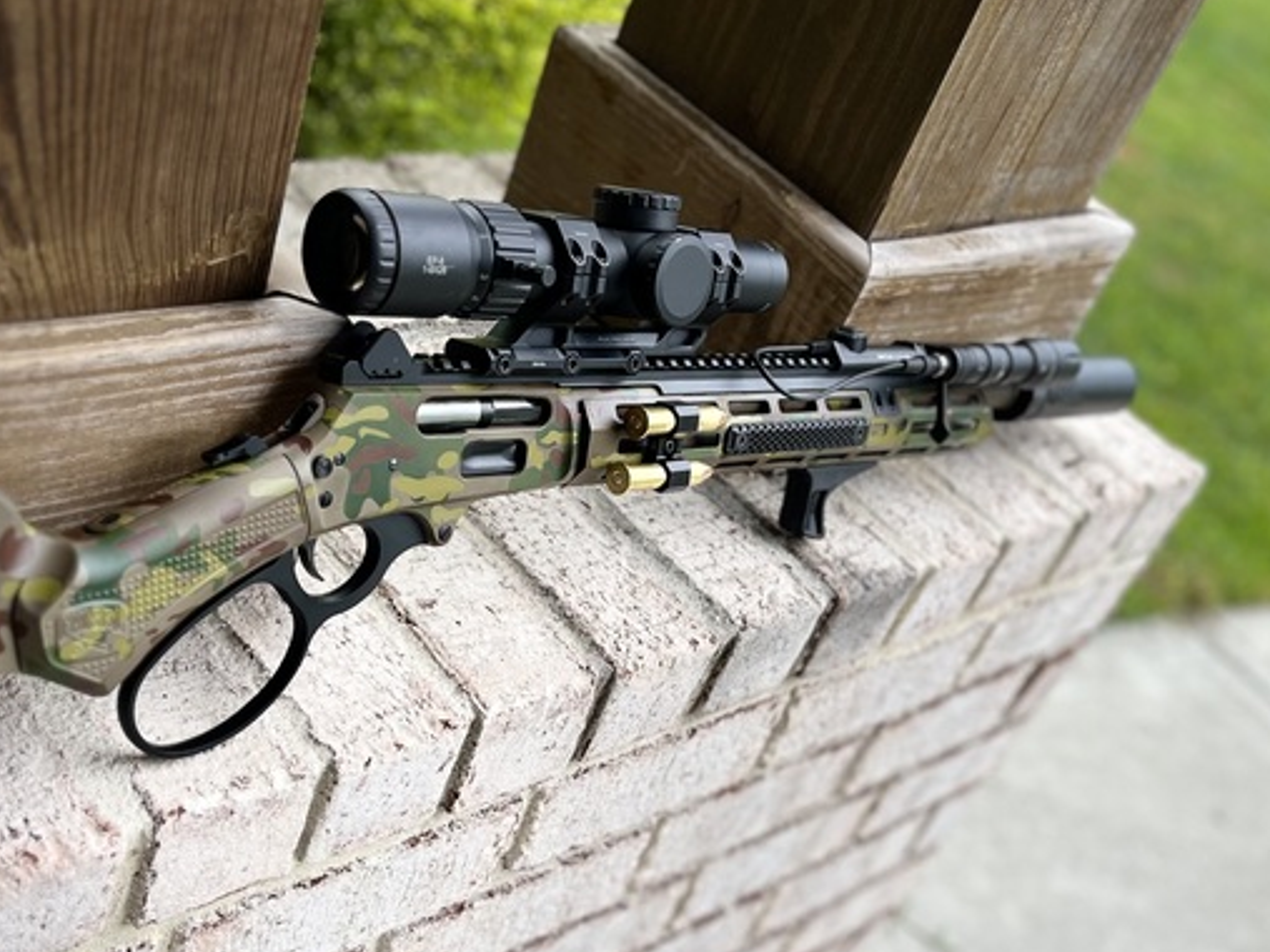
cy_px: 659
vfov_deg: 34.7
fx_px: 1504
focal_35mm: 41
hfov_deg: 45.6
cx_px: 526
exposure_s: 1/913
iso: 50
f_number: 1.6
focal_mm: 5.1
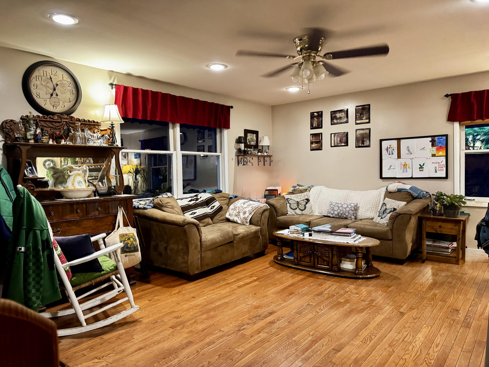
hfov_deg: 71.6
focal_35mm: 24
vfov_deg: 56.8
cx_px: 244
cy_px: 184
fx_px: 339
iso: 1000
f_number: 1.78
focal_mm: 6.76
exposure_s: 1/30
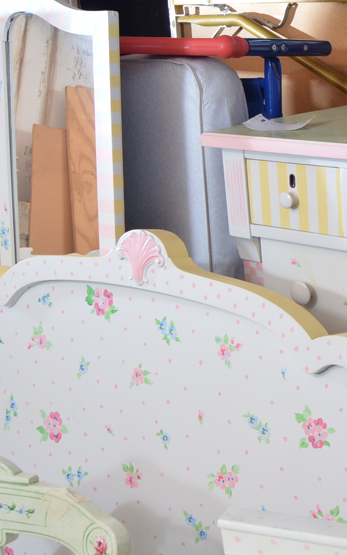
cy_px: 259
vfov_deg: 36.3
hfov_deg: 21.0
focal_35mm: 56
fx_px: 847
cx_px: 450
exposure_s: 1/40
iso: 200
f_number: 5
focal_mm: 18
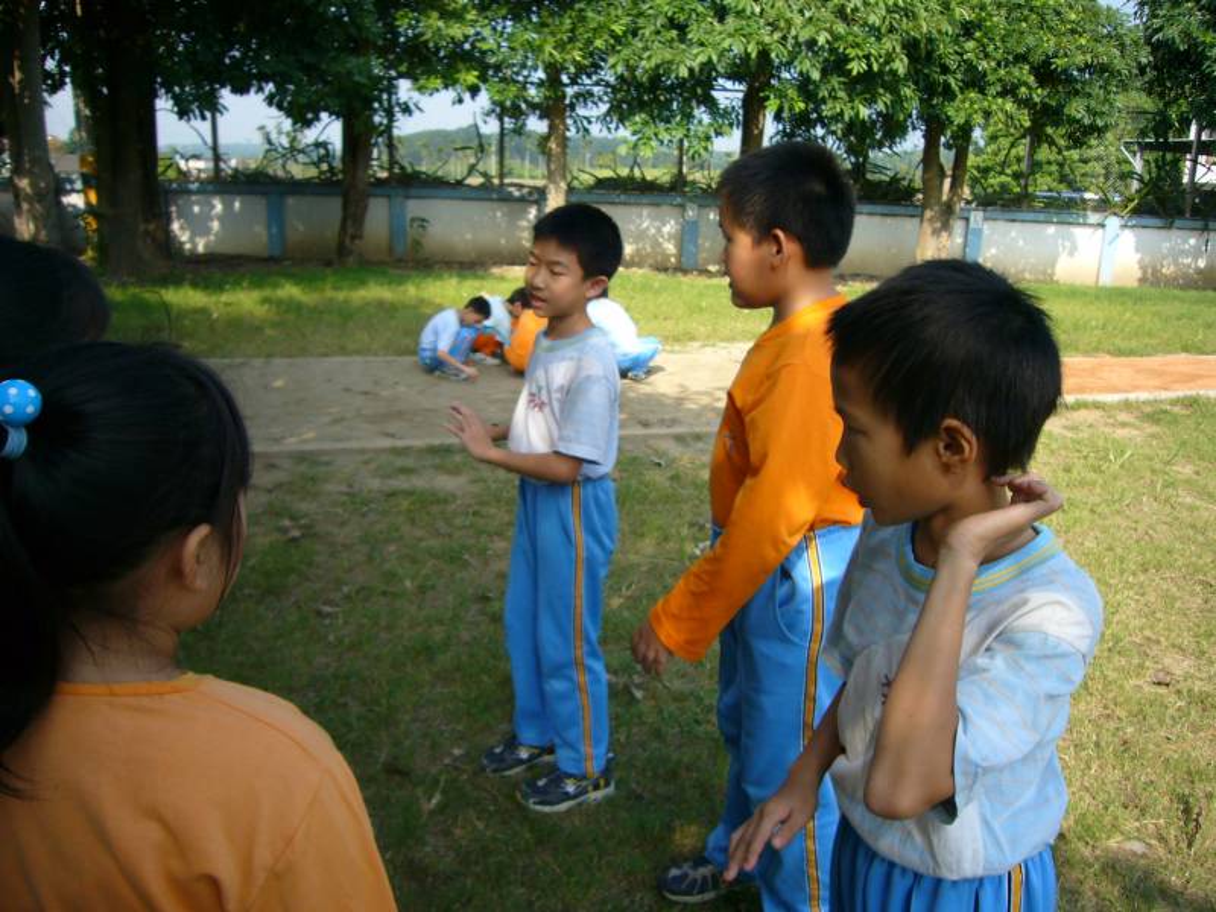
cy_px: 456
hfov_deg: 63.4
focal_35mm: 28
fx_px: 984
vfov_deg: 49.7
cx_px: 608
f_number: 2.8
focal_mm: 4.6
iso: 80
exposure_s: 1/500
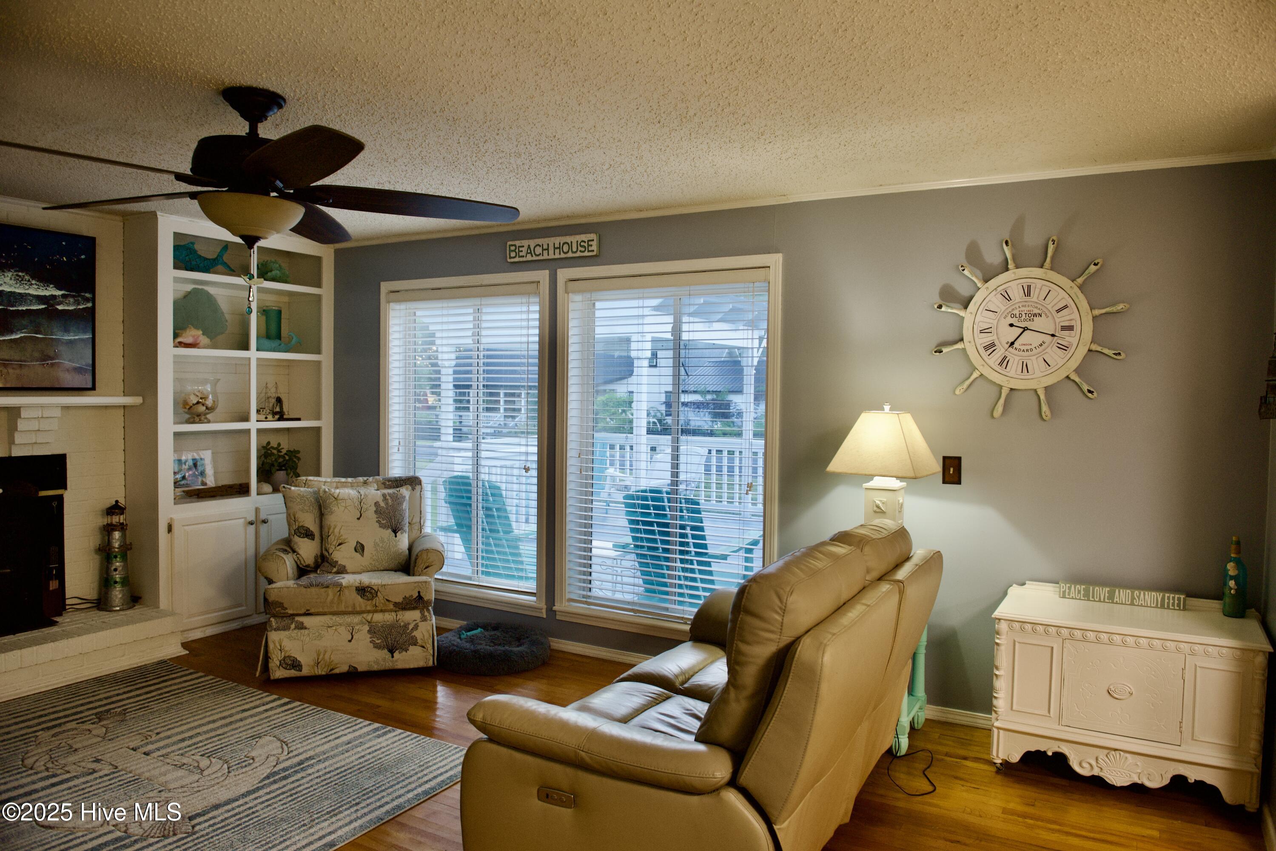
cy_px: 426
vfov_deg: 53.2
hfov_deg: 73.7
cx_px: 638
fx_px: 851
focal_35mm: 24
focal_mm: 24
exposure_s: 1/80
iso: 800
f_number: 4.5
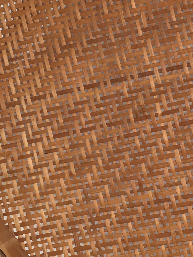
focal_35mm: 87
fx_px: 647
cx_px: 183
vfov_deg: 22.4
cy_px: 76
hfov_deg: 16.7
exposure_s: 1/33
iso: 25
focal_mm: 4.15
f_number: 2.2
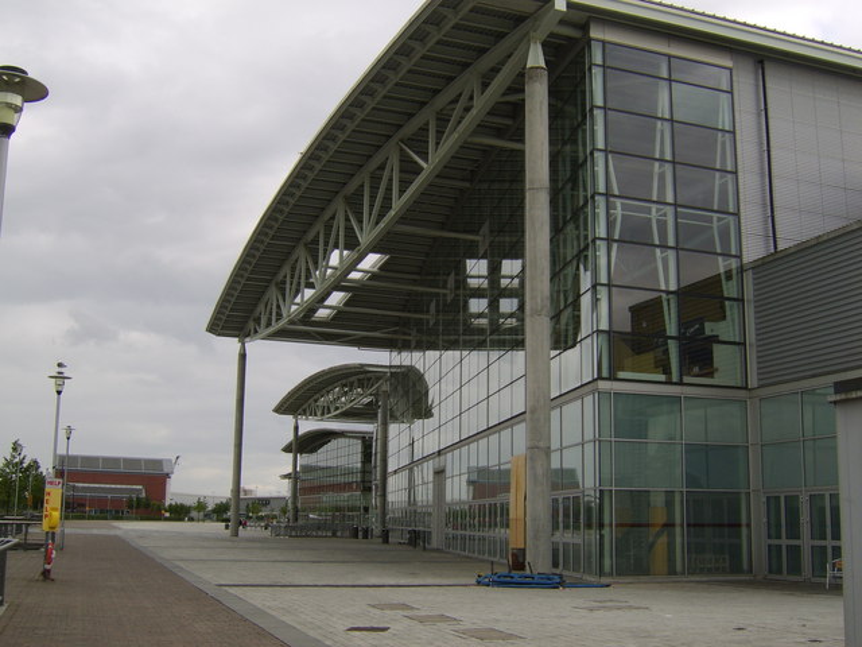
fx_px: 772
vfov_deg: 45.4
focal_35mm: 31
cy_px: 324
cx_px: 431
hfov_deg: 58.4
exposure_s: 1/162
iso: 71
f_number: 5.6
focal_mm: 8.13
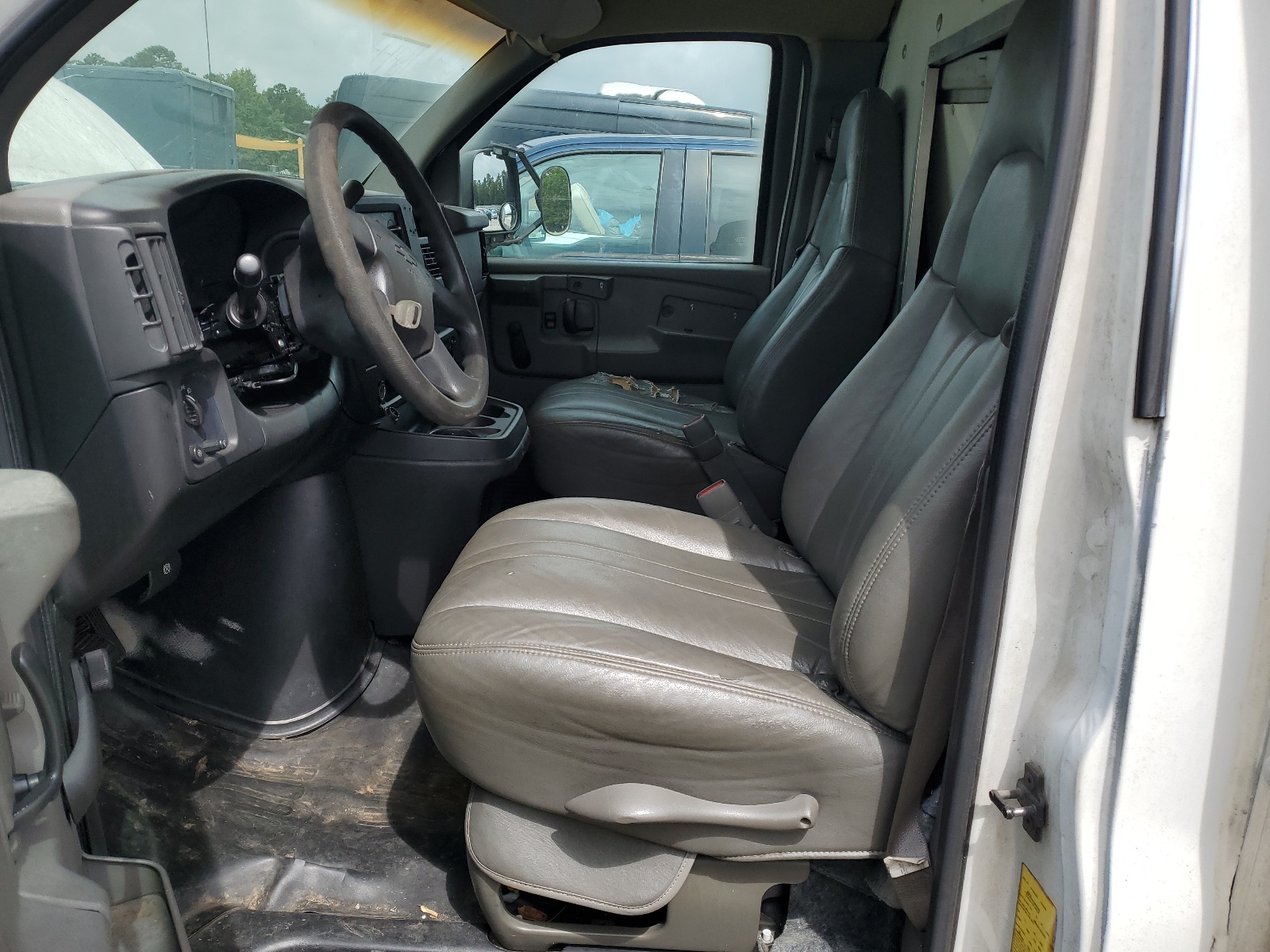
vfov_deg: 53.1
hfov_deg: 67.3
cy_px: 476
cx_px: 635
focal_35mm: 26
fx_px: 954
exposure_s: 1/2500
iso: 50
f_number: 1.5
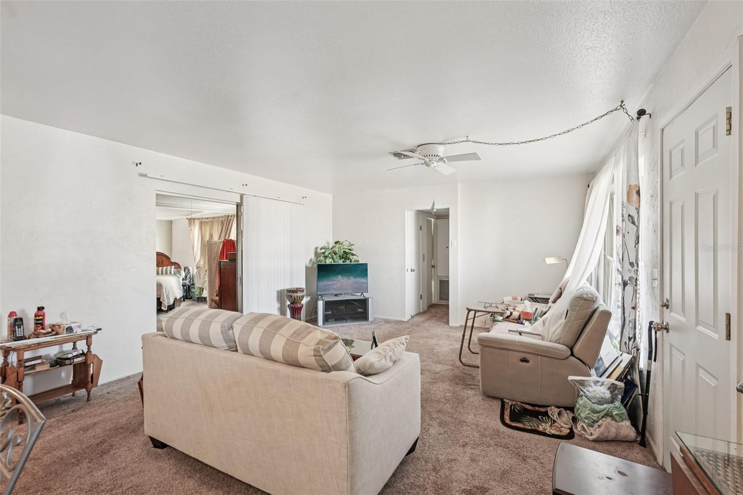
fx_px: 330
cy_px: 248
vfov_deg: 73.7
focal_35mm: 16
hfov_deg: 96.7
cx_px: 372
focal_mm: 16
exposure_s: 1/8
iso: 400
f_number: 8
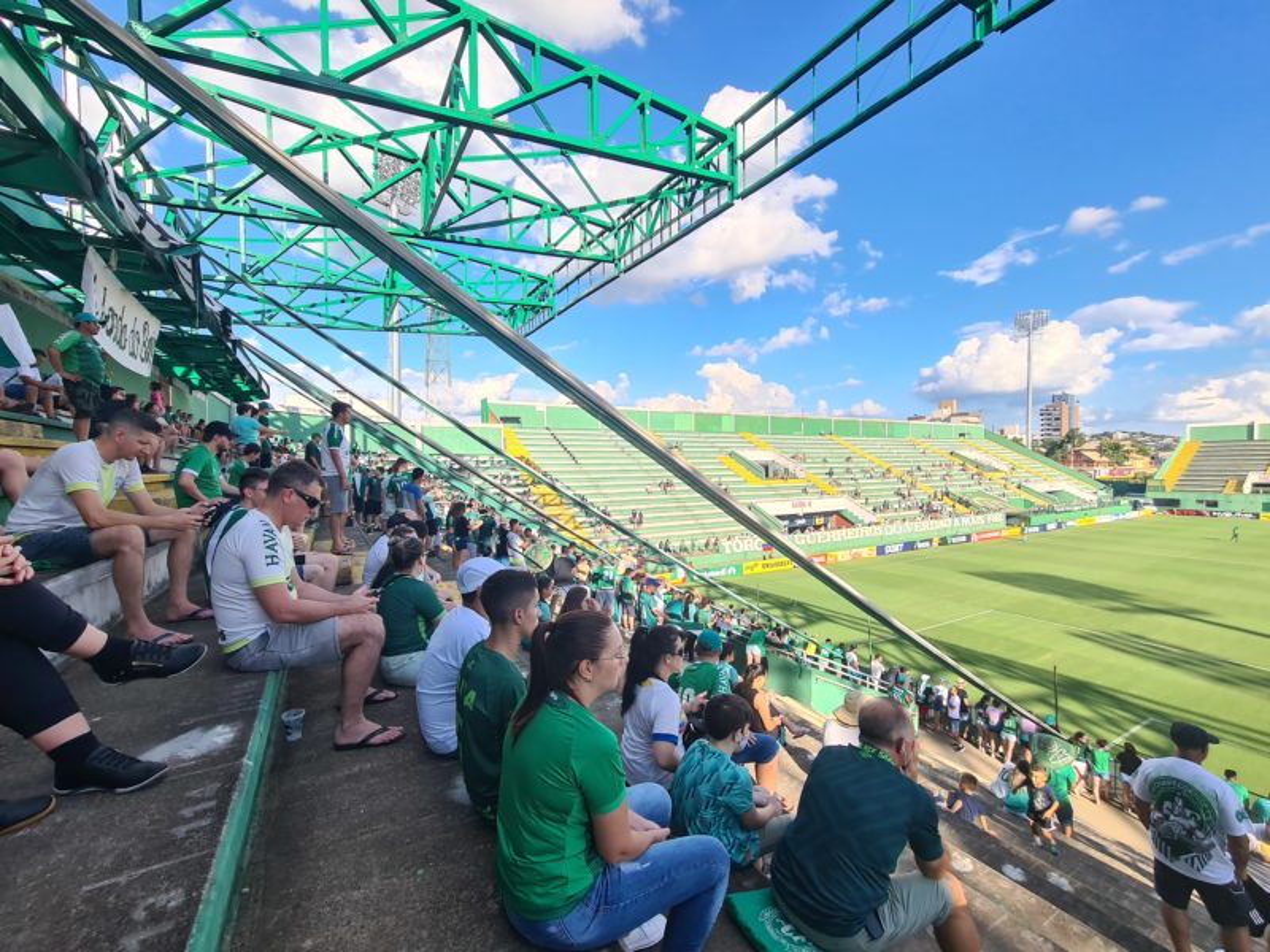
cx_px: 635
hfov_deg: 106.2
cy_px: 476
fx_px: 477
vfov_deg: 89.9
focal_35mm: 13
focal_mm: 2.2
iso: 50
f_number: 2.2
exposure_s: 1/598
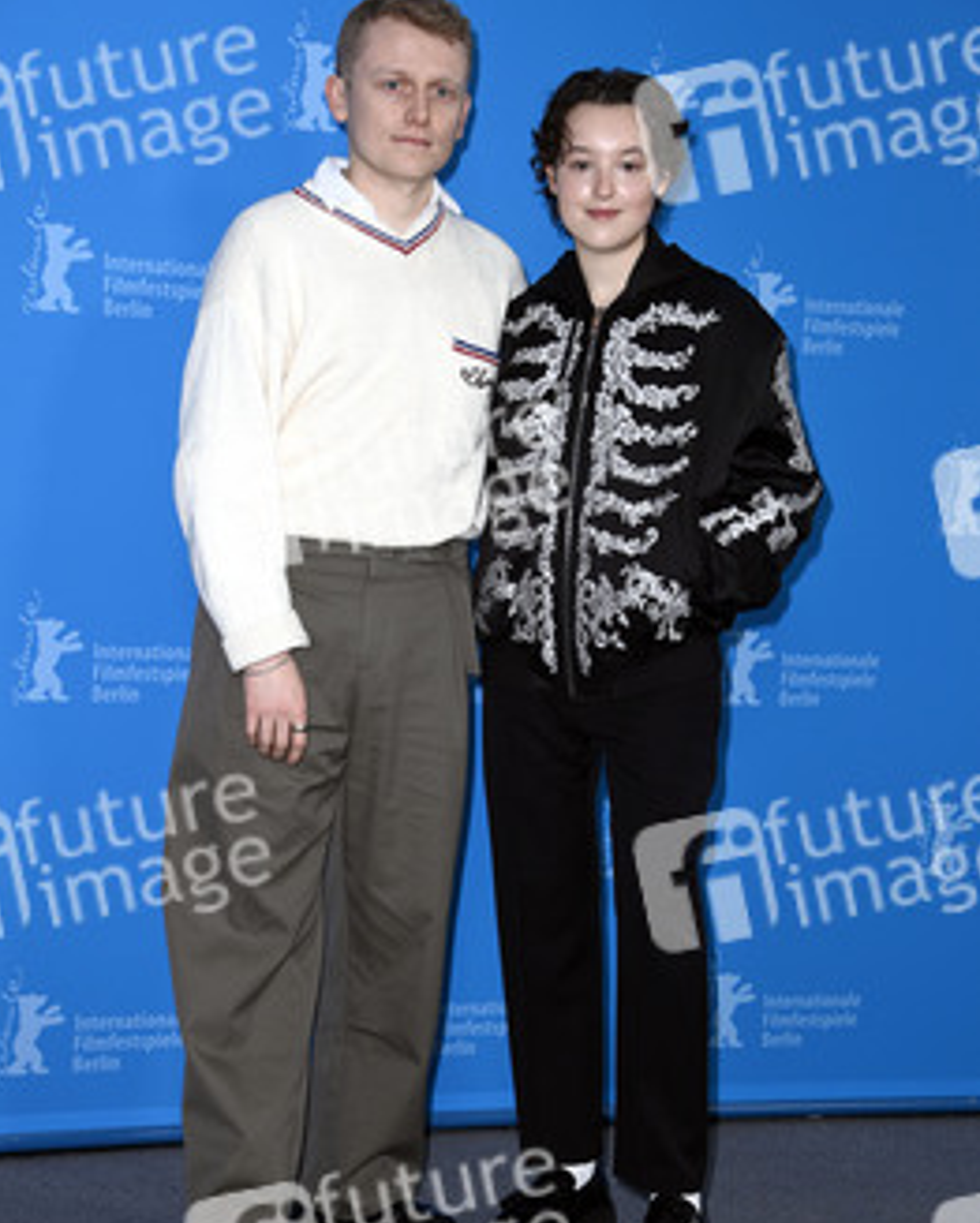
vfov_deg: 24.4
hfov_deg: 19.7
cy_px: 677
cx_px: 486
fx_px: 2825
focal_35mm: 78
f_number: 5.6
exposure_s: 1/250
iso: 640
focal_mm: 68
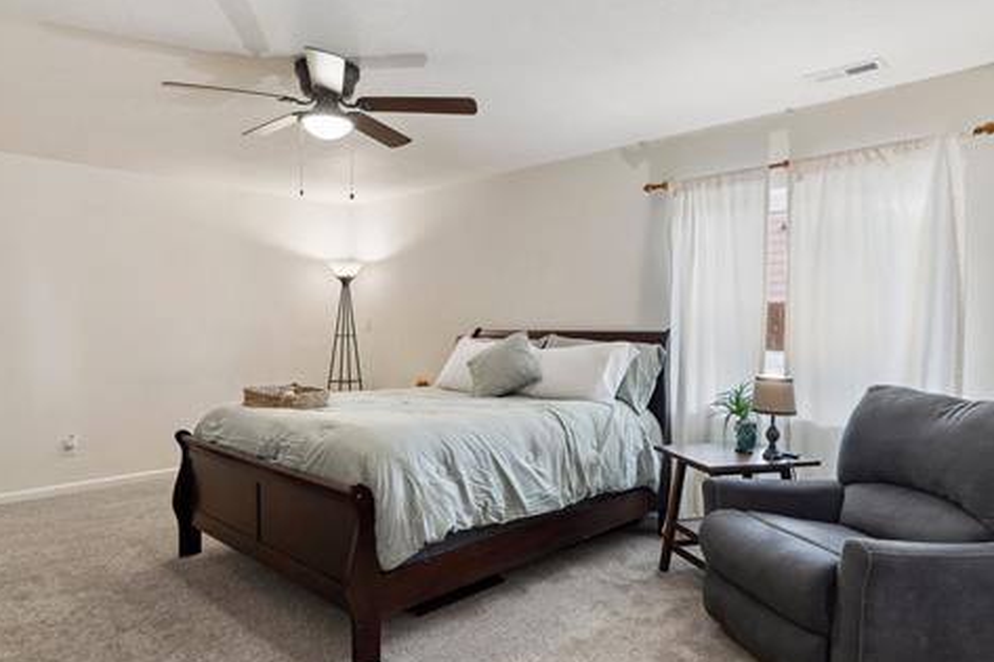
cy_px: 328
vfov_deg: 55.1
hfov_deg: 76.0
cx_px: 458
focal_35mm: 23
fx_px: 635
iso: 400
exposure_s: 1/6
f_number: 8
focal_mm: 17
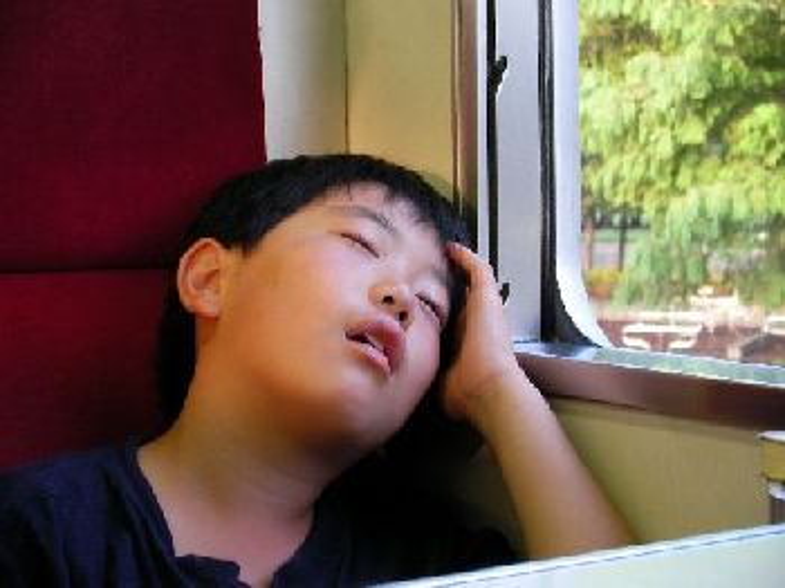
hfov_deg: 24.7
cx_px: 392
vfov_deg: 18.6
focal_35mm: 79
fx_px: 1790
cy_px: 294
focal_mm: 12.1
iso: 100
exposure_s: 1/18.5
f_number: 3.7
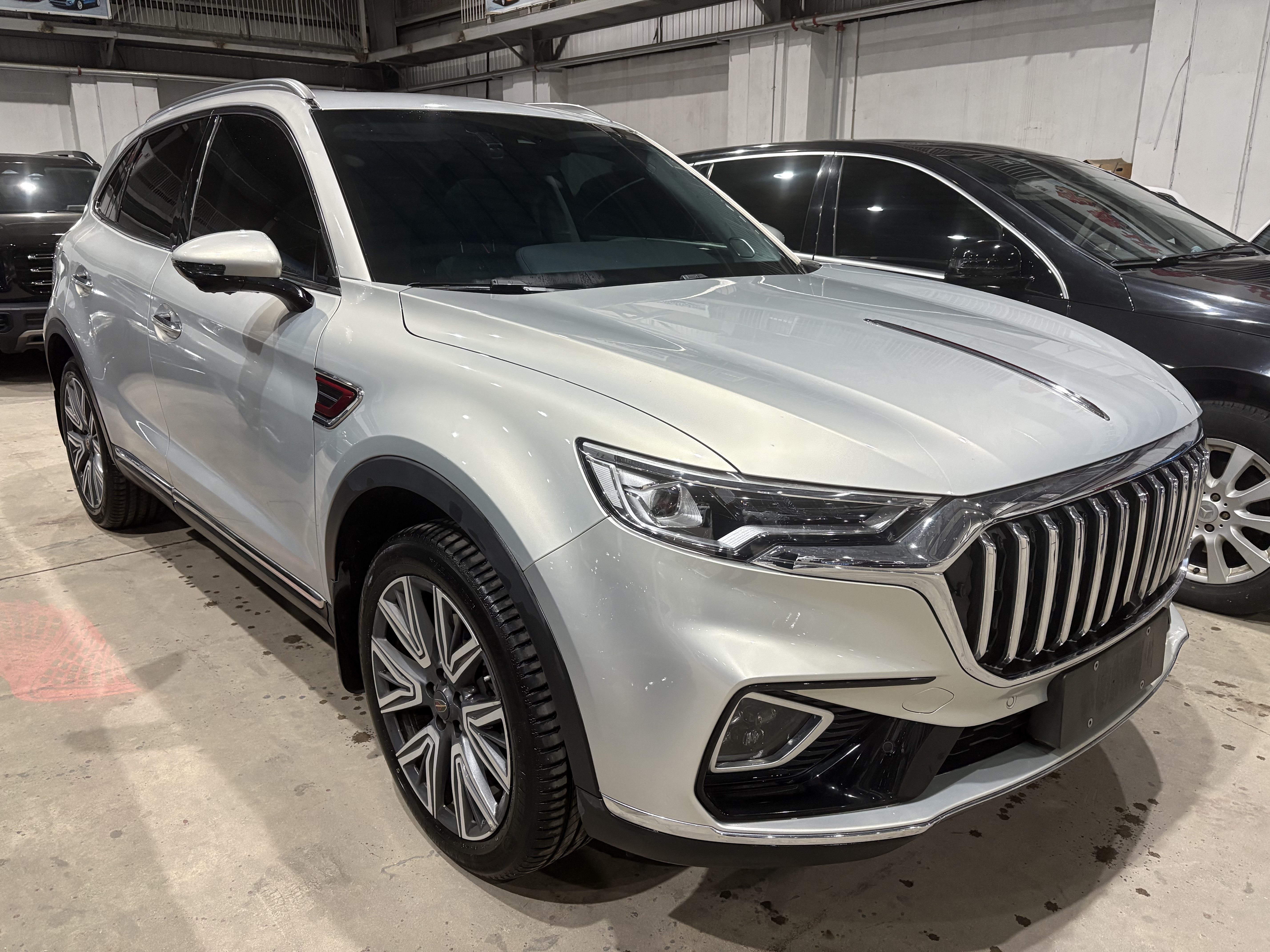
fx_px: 954
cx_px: 635
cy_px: 476
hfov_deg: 67.3
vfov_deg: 53.1
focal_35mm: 26
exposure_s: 1/50
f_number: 1.6
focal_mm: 5.96
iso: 250
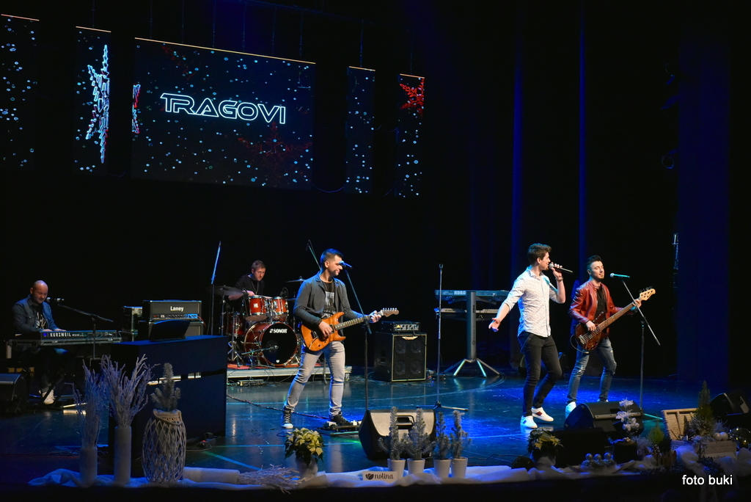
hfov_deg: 38.2
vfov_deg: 26.0
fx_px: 1085
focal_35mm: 52
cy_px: 251
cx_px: 376
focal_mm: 52
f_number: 5.6
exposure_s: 1/200
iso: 3200
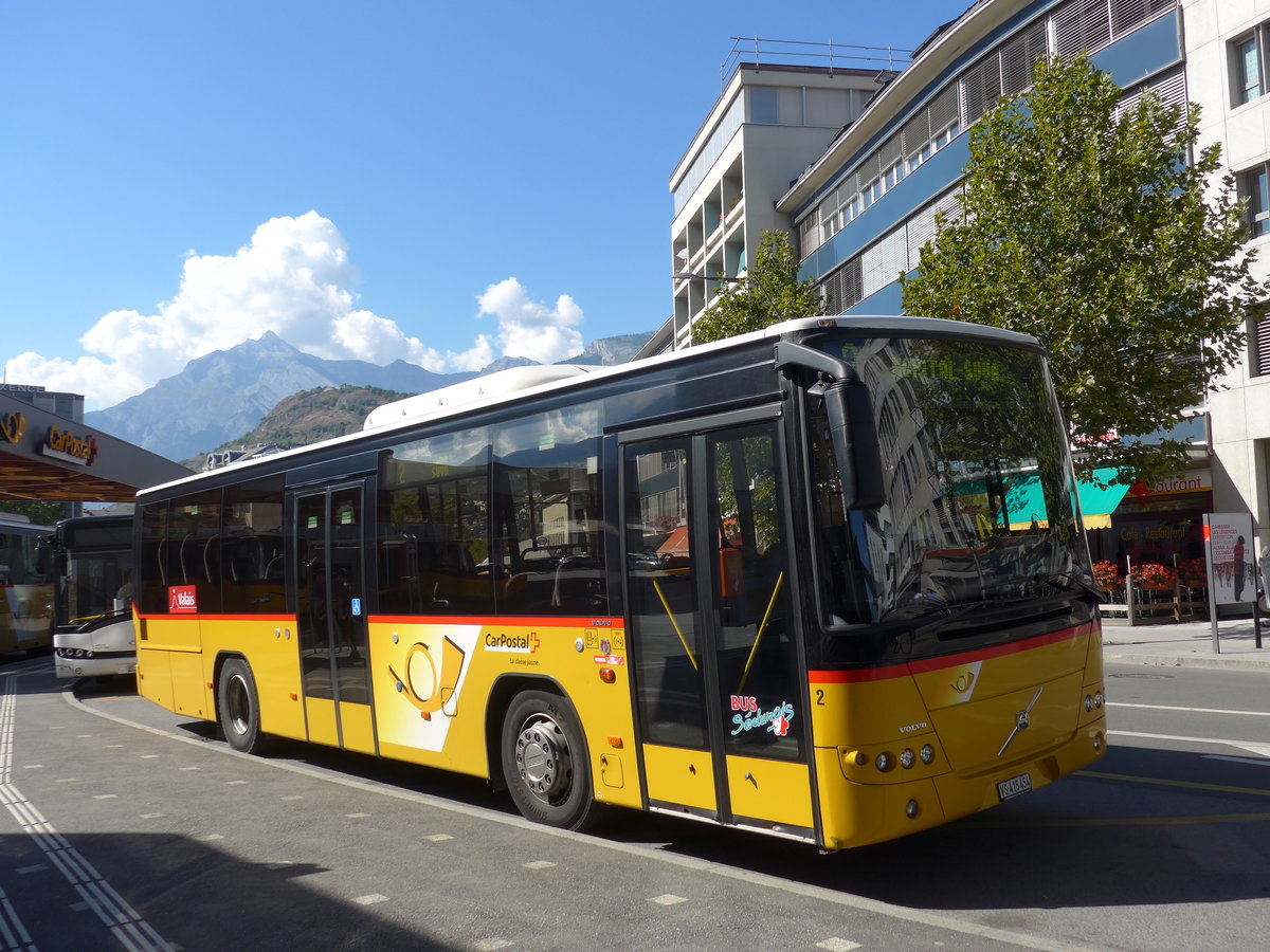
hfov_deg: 58.4
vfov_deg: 45.4
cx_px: 635
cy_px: 476
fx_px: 1137
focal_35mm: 31
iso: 80
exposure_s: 1/1300
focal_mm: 6.5
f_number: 2.8
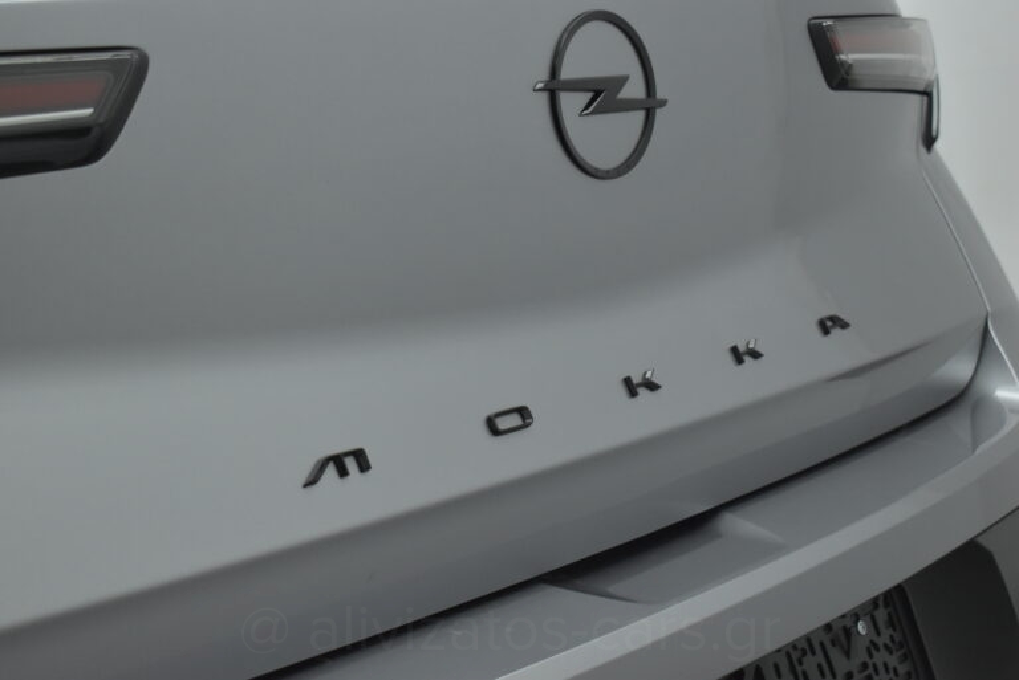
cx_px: 510
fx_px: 1784
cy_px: 340
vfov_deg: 21.6
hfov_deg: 31.9
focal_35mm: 63
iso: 1600
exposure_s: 1/200
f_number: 5
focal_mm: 42
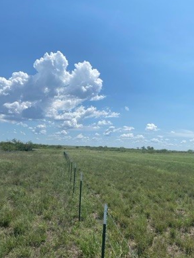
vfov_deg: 56.5
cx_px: 105
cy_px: 149
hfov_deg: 44.2
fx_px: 239
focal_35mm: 32
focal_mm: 4.25
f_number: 1.8
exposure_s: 1/5236
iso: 32
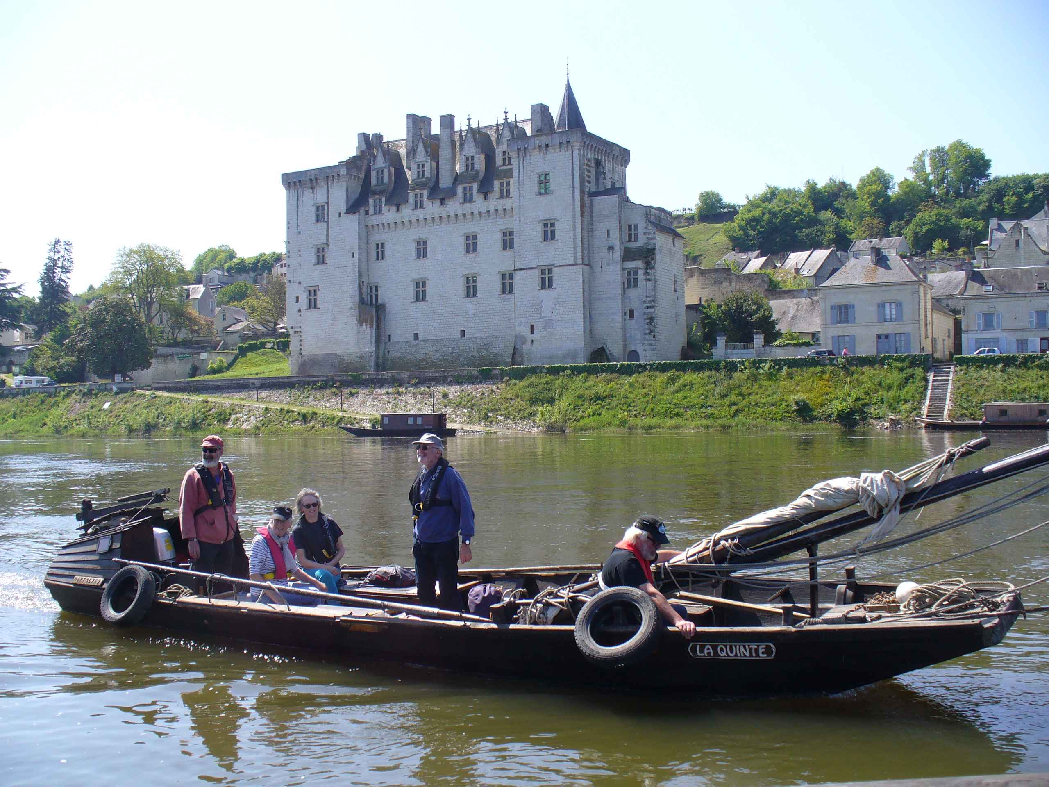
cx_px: 524
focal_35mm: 37
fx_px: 1121
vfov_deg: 38.7
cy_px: 394
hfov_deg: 50.1
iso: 80
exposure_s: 1/200
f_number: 5.6
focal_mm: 6.1
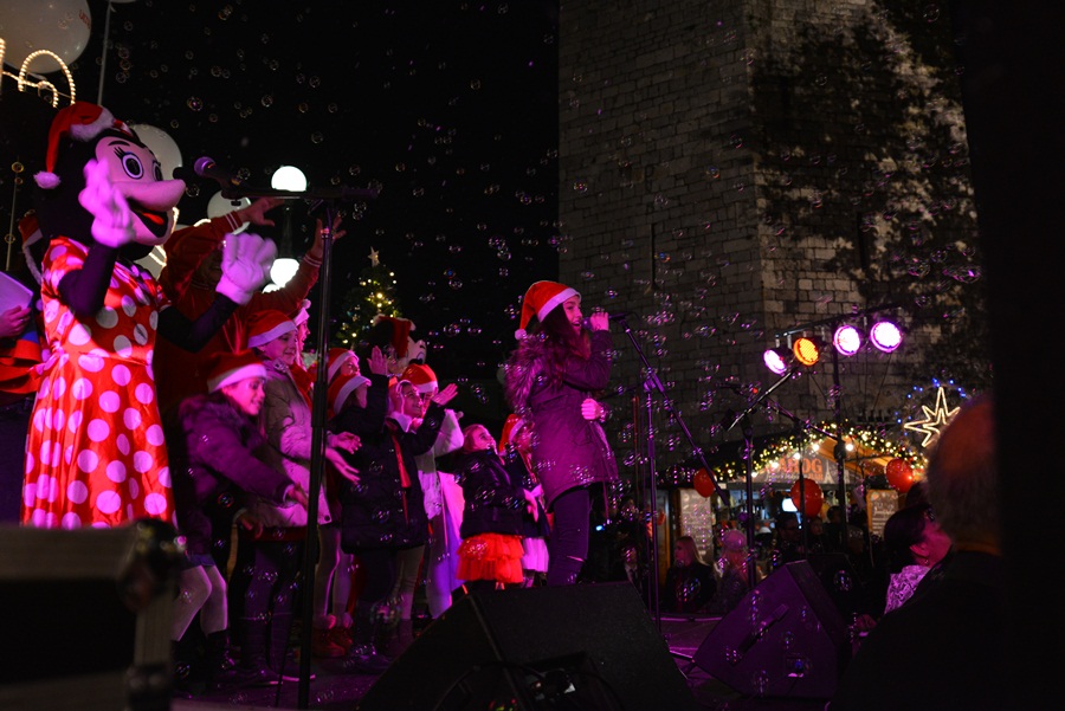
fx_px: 1036
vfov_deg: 37.9
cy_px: 356
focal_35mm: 35
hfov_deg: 54.4
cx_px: 532
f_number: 4
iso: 1250
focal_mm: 35
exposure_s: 1/50
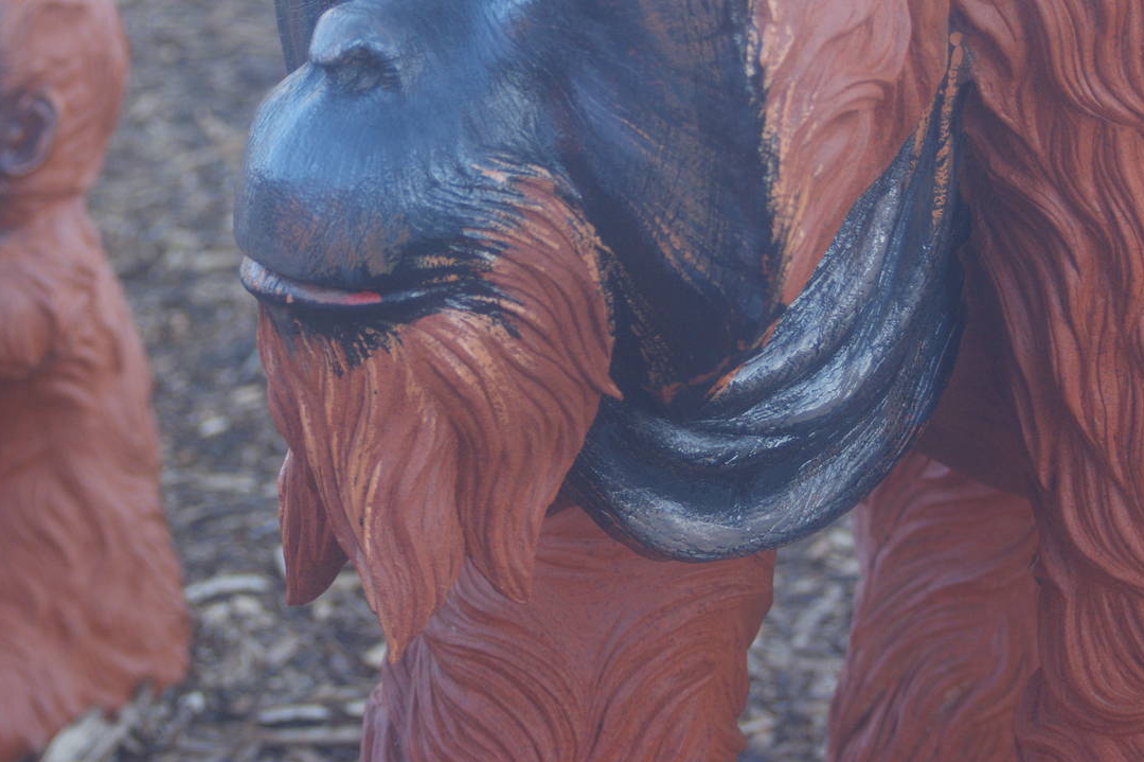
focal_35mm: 167
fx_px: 5296
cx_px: 536
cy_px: 208
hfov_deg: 12.3
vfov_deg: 8.2
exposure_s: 1/125
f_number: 4.5
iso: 250
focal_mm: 75
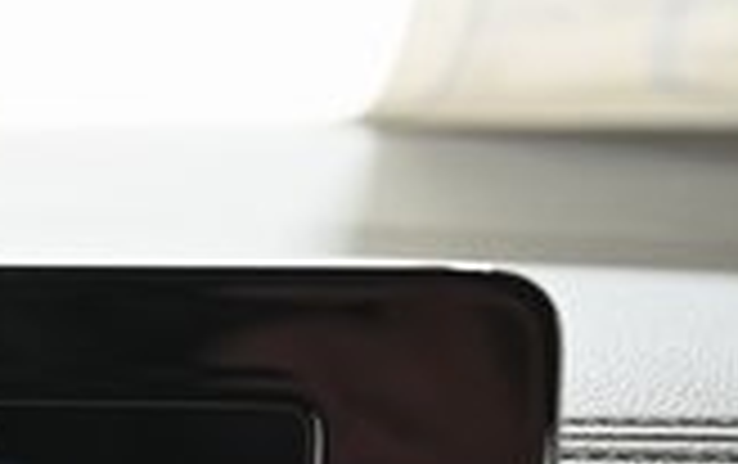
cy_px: 838
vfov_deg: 9.0
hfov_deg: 13.3
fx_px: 2800
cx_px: -644
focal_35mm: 139
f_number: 4
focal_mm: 35
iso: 640
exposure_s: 1/10
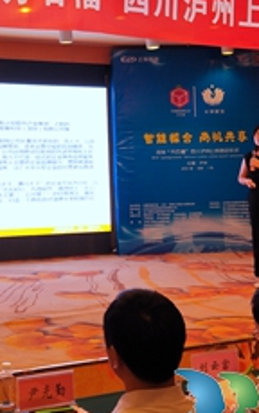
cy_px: 127
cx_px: 16
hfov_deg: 18.5
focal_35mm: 69
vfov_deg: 29.5
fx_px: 778
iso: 149
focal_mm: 3.95
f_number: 1.8
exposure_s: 1/100
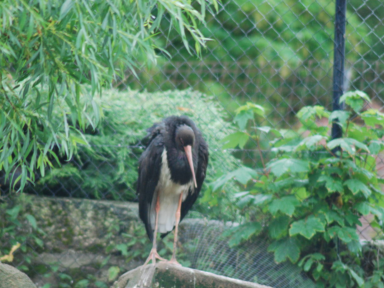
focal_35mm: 562
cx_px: 180
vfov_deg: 2.6
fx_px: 6235
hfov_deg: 3.5
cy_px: 151
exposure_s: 1/200
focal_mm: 300
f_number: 5.6
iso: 800
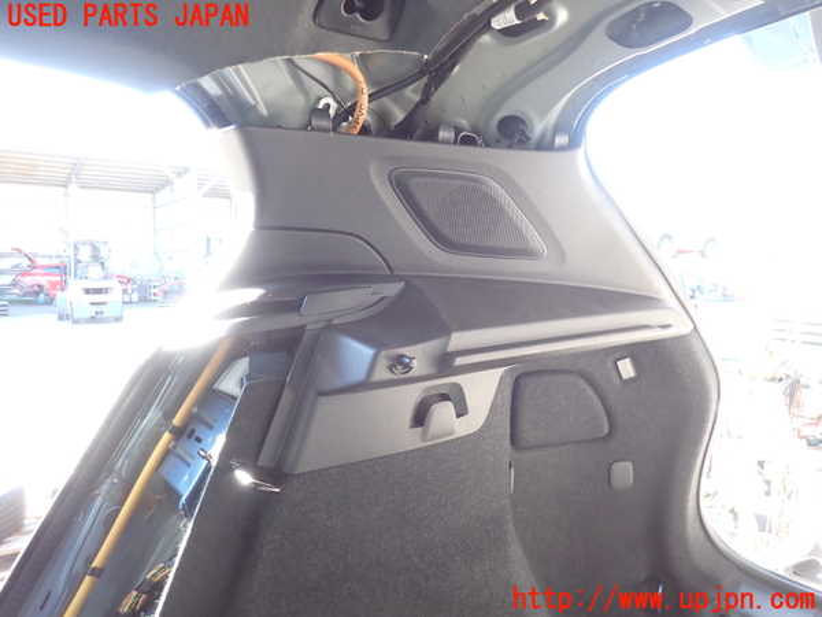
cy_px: 308
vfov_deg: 54.9
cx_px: 411
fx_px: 594
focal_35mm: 25
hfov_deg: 69.4
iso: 200
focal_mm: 4.5
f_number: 2
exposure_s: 1/60
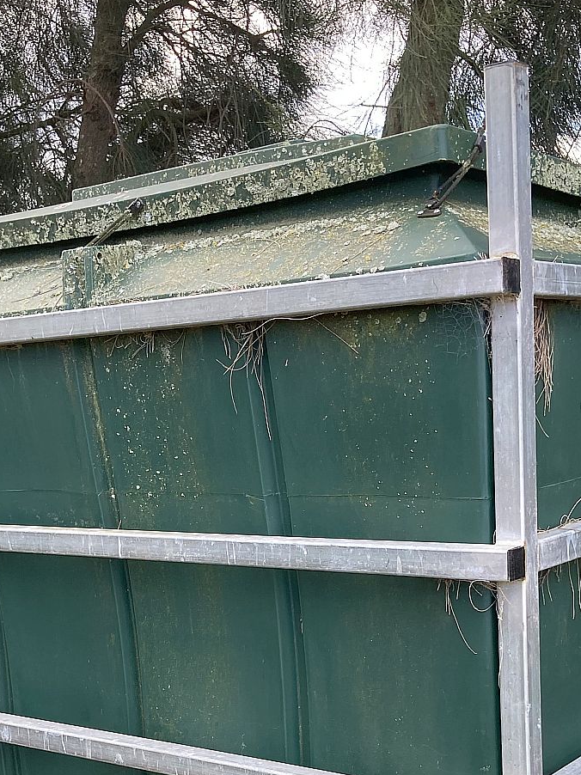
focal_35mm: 53
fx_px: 1187
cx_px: 307
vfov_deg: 34.9
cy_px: 631
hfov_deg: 27.5
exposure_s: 1/121
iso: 32
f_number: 1.8
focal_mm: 3.99
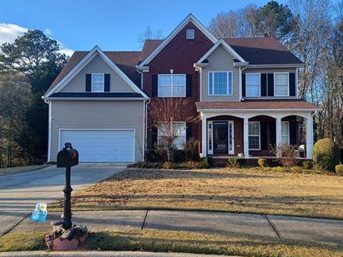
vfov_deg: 48.2
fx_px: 287
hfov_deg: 61.6
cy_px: 122
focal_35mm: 29
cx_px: 162
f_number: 1.8
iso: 32
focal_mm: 4.6
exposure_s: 1/150
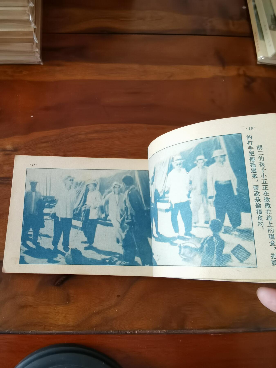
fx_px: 287
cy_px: 184
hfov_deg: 51.4
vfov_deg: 65.3
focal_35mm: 27
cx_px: 138
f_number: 2.2
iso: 320
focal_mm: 2.26
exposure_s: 1/25
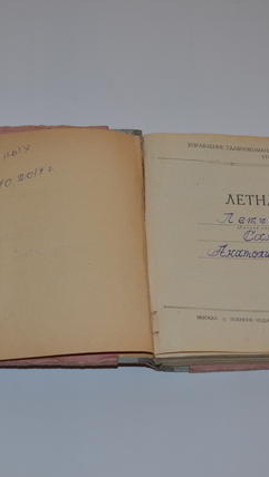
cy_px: 242
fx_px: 912
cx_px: 132
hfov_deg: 16.8
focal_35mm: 72
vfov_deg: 29.3
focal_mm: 30
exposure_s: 1/60
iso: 450
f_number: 4.5
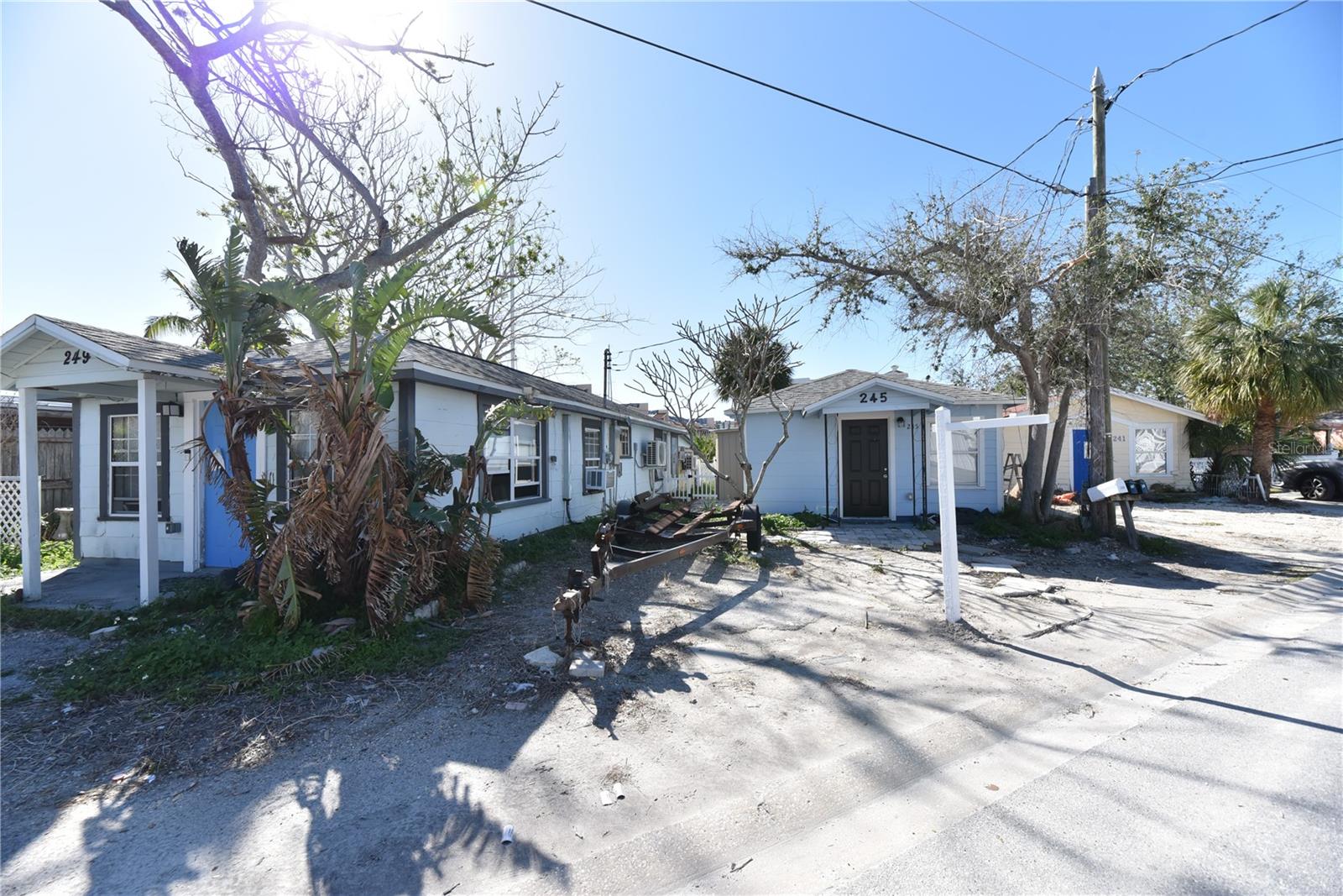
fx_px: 522
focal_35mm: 14
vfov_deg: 81.2
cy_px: 448
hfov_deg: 104.2
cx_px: 672
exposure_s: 1/1000
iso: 640
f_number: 8
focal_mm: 14
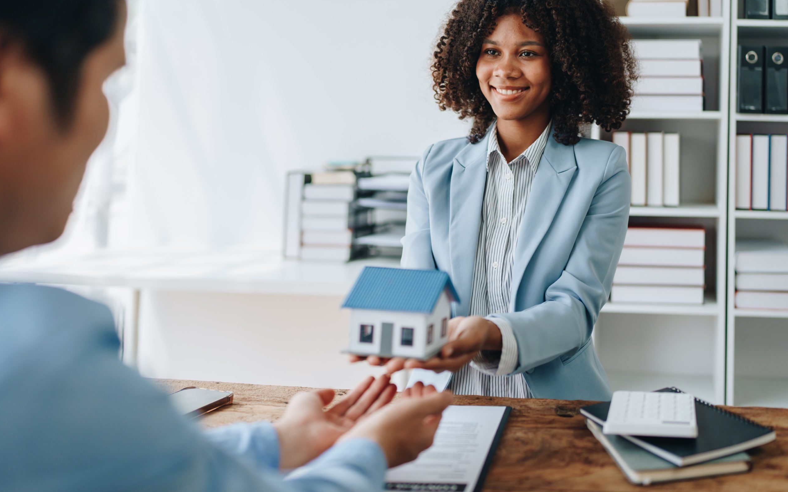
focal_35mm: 36
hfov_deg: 54.0
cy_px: 258
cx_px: 391
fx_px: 773
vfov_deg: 35.3
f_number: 1.4
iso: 100
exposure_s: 1/1000
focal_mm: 35
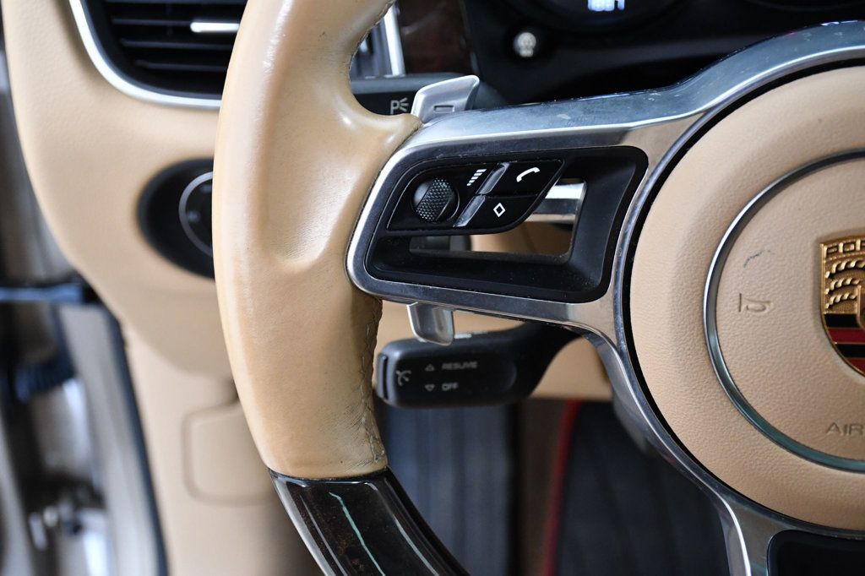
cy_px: 288
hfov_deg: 31.9
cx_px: 432
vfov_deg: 21.6
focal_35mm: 63
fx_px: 1513
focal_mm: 42
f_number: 5.6
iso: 2500
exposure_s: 1/125
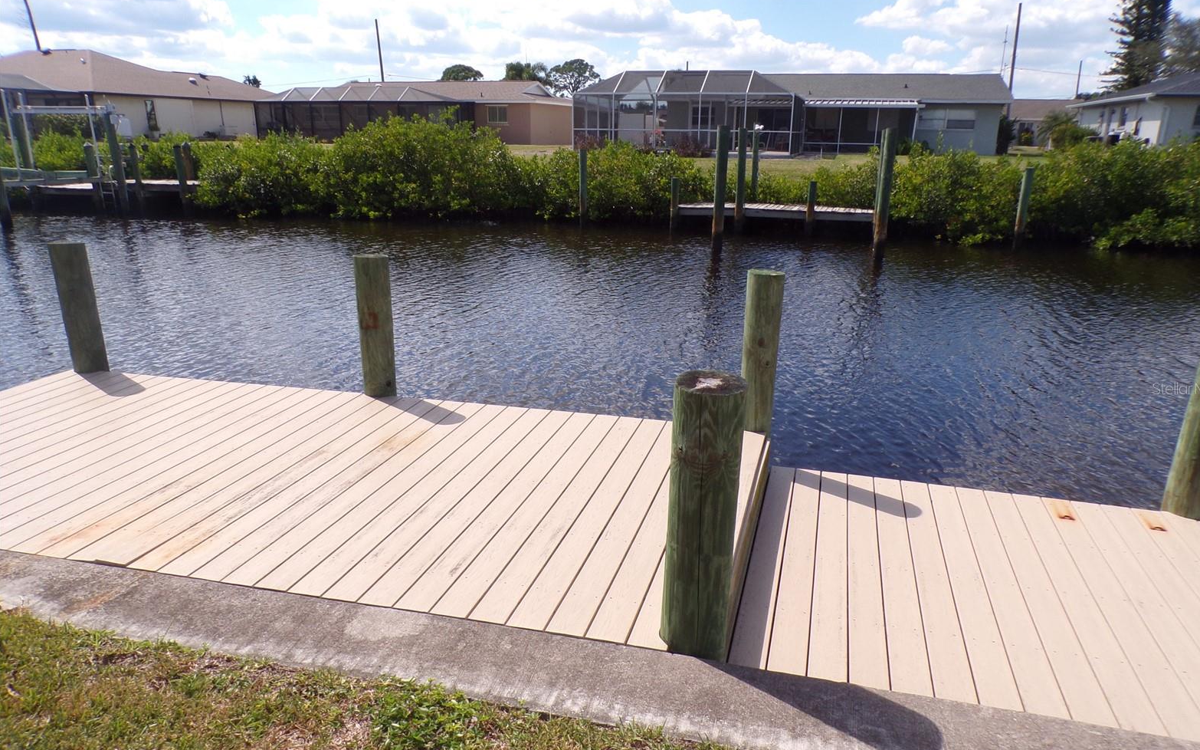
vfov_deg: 47.6
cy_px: 388
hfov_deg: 70.4
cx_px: 611
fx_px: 850
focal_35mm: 26
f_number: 5.8
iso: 80
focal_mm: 4.3
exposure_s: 1/300
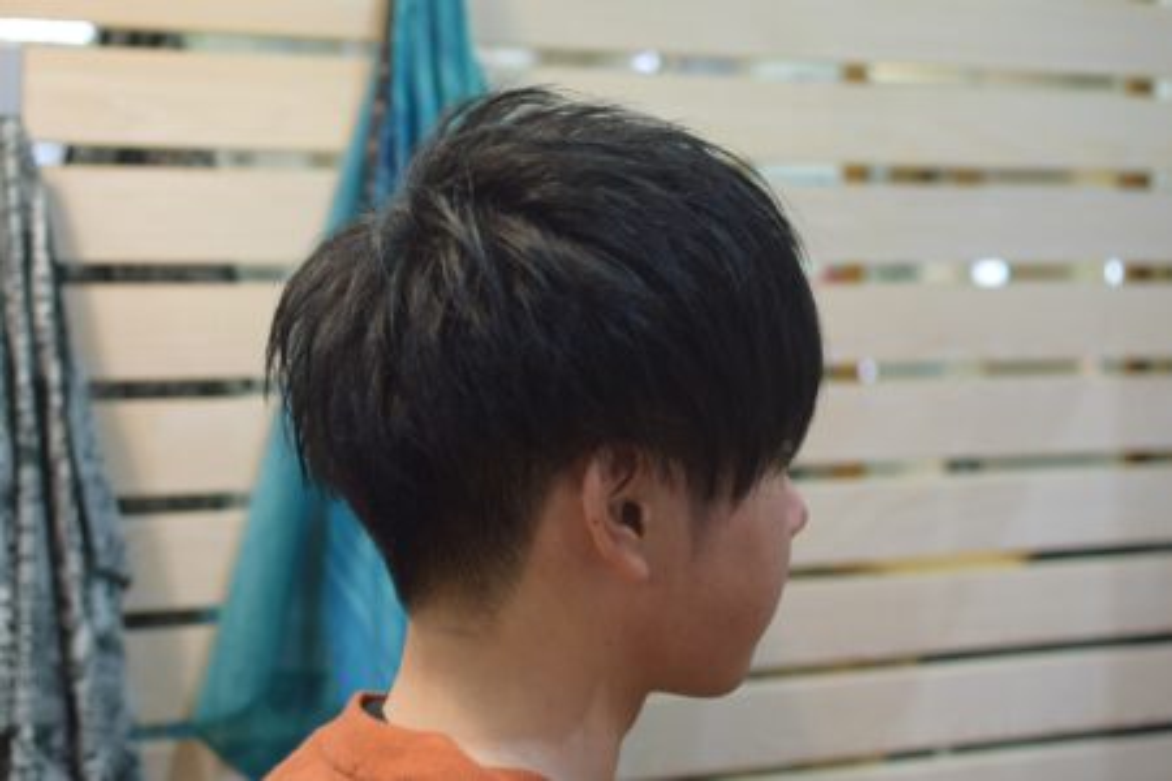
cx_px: 586
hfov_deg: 37.9
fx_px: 1709
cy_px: 390
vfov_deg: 25.8
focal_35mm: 52
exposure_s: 1/60
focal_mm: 35
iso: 1000
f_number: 2.8
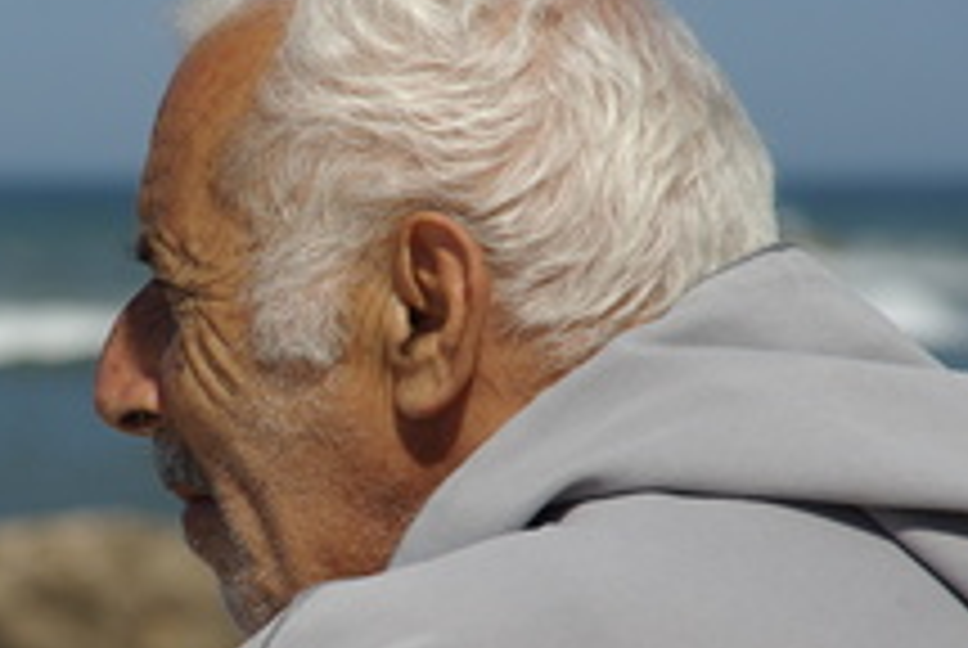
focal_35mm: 426
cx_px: 59
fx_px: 11472
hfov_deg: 4.8
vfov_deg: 3.2
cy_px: 477
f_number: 11
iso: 100
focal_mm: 133
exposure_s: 1/350
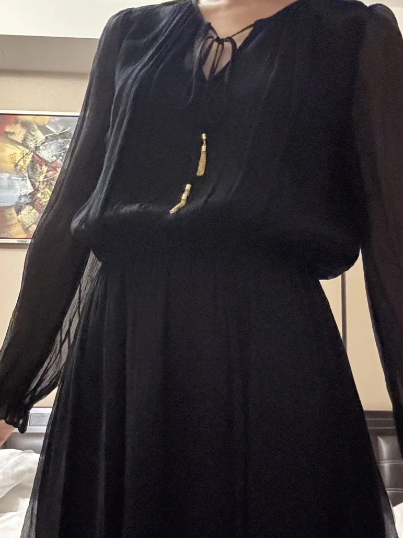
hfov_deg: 34.3
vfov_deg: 44.3
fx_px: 652
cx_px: 220
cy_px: 346
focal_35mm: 42
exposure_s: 1/17
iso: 1000
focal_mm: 2.69
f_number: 1.9
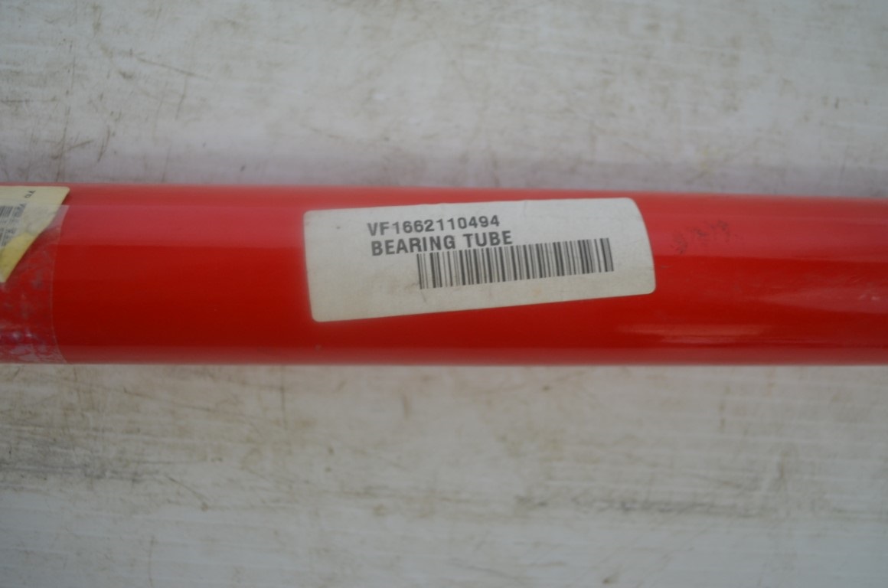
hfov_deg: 57.3
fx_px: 812
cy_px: 294
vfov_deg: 39.8
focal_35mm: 33
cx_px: 444
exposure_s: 1/60
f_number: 4
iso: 450
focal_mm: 22
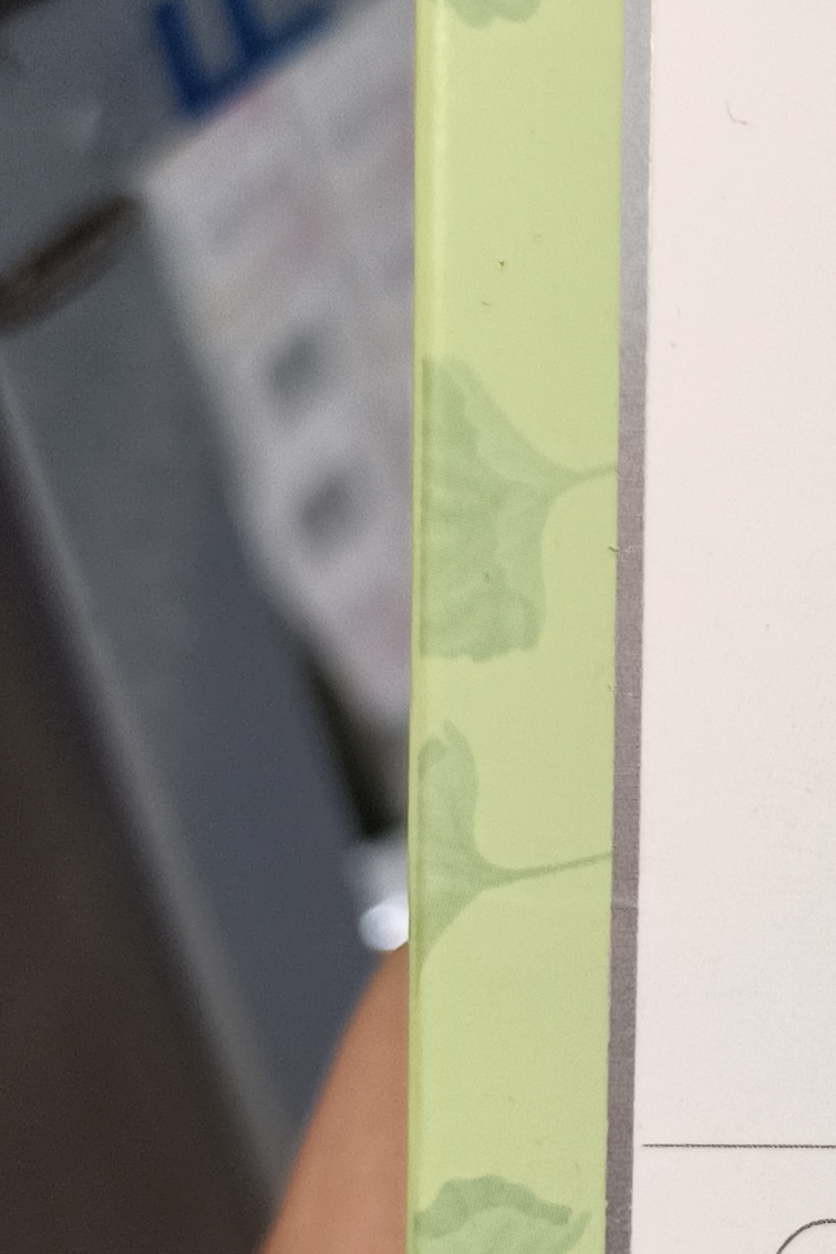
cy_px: 760
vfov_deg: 22.6
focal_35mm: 90
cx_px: 1154
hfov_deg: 14.4
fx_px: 3136
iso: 1292
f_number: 1.87
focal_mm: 5.56
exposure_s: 1/50
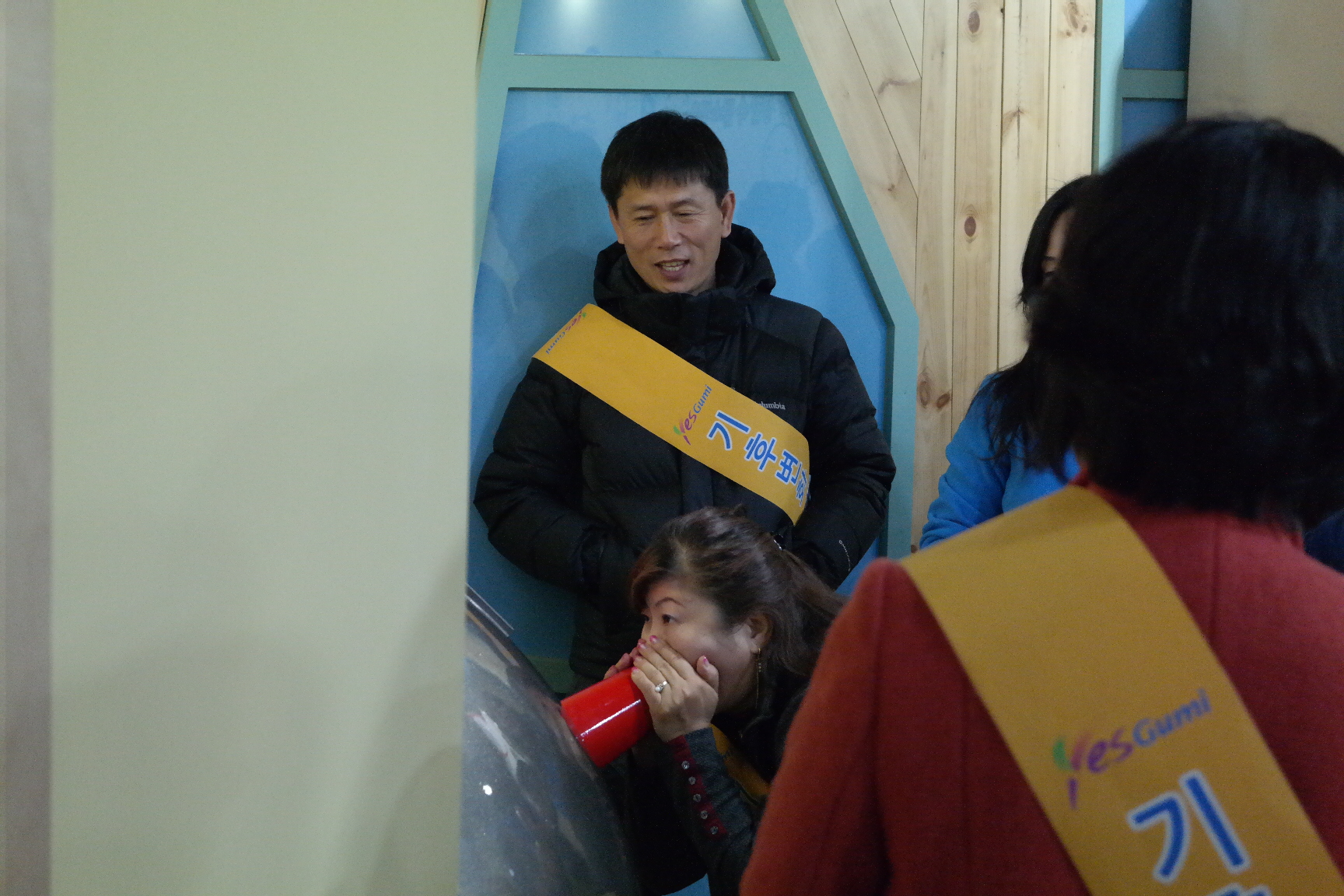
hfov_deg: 34.5
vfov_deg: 23.4
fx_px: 2165
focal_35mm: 58
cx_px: 672
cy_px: 448
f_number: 5
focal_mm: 38
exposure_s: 1/60
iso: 3200
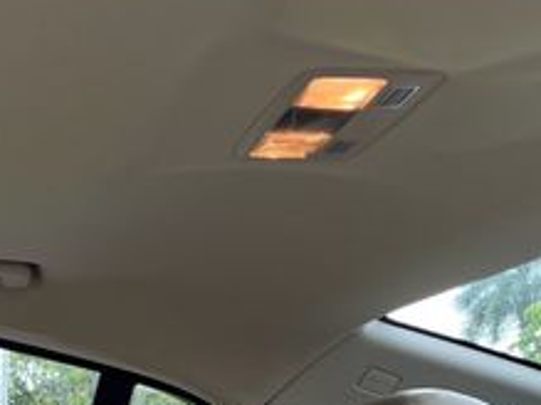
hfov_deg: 23.6
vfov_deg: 19.0
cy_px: 363
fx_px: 1187
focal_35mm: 76
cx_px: -91
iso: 40
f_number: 1.5
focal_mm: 5.7
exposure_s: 1/187
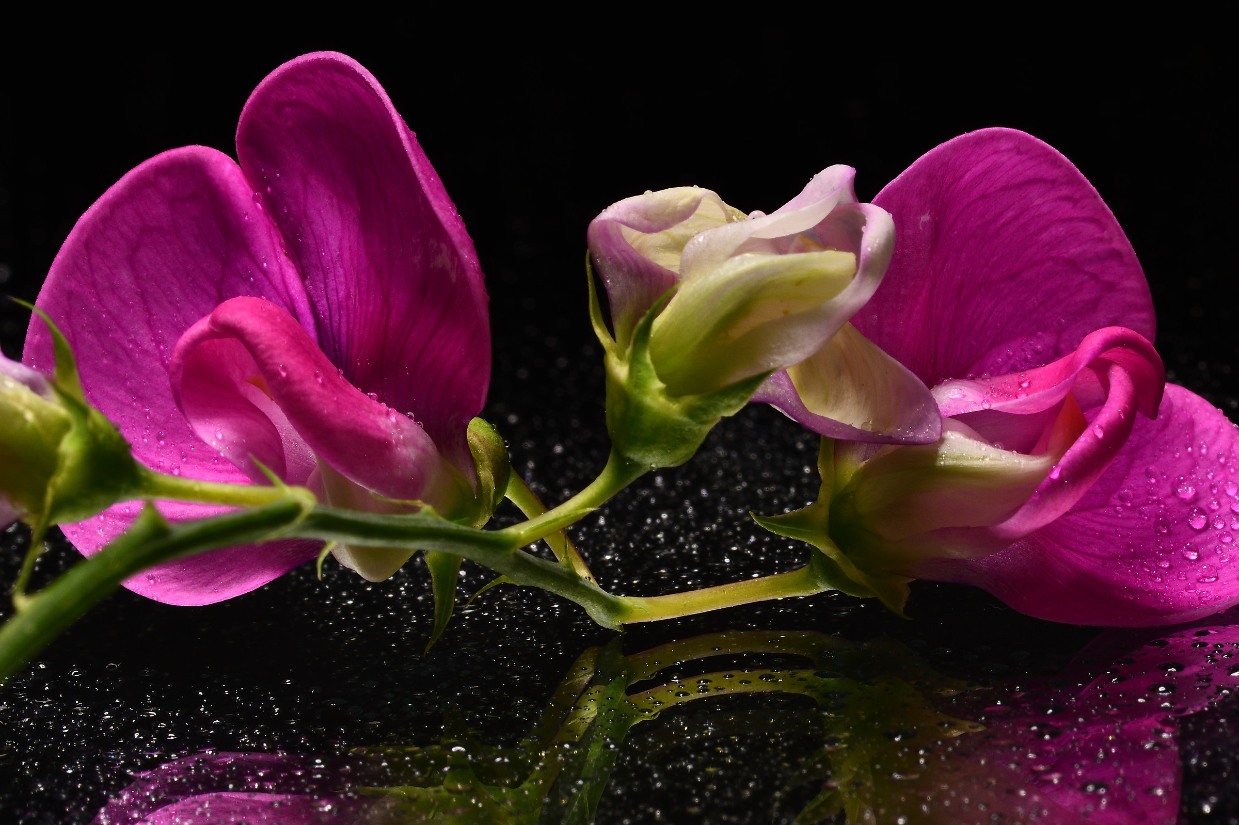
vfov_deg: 8.7
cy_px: 412
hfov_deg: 13.0
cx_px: 620
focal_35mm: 158
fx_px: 5419
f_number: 32
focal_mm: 105
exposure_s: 3
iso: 320
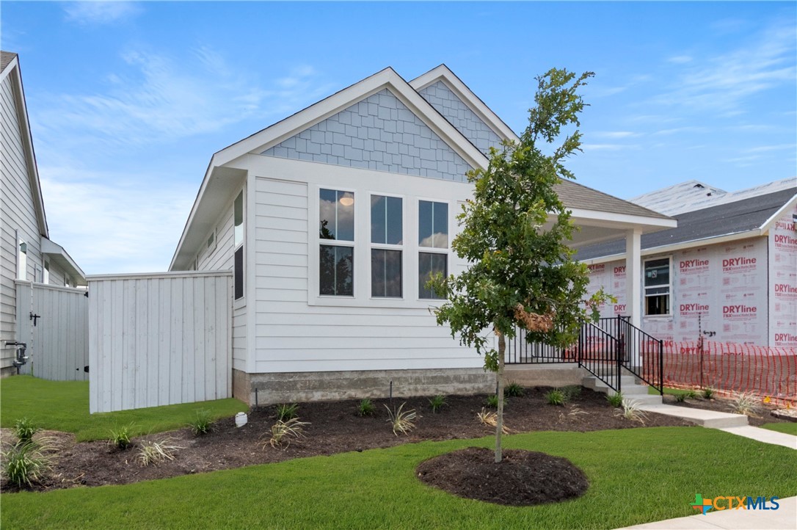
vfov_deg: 36.8
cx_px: 398
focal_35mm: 36
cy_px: 265
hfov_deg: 53.2
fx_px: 796
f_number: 8
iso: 400
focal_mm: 24
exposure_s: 1/2000
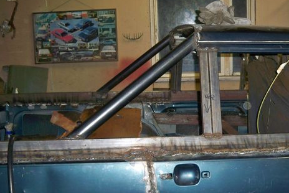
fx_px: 410
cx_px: 185
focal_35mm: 51
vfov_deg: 26.5
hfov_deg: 38.5
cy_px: 114
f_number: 3.1
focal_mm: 7.9
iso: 200
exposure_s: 1/30
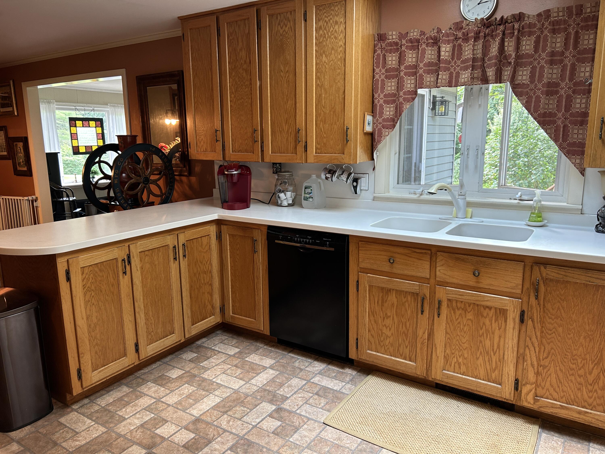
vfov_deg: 53.1
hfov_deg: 67.3
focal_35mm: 26
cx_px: 302
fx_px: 454
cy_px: 227
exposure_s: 1/60
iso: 100
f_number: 1.5
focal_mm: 5.7
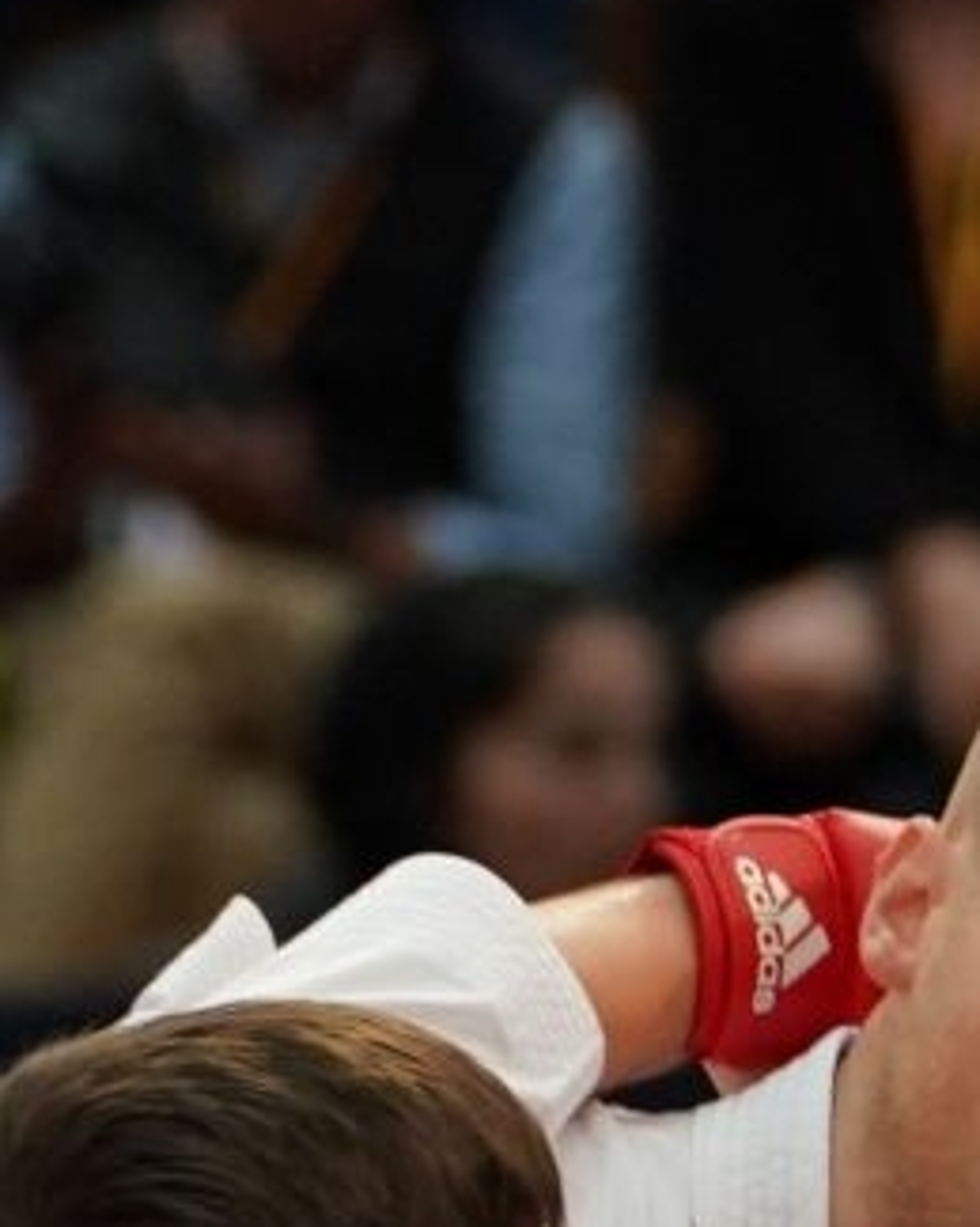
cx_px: -598
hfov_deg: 1.6
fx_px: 34023
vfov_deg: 2.1
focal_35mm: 938
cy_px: 1731
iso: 1250
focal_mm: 120
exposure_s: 1/1000
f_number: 2.8
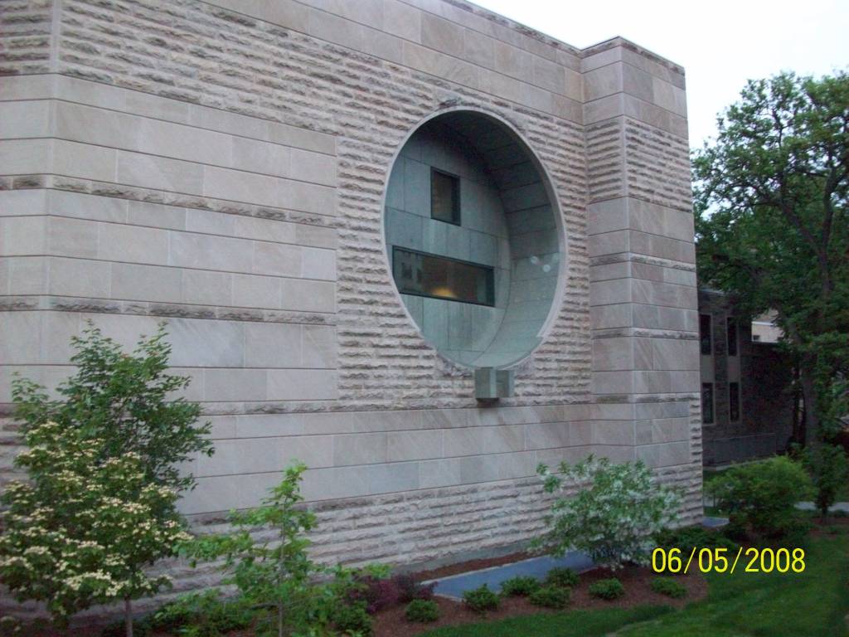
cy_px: 318
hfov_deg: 54.0
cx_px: 424
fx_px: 834
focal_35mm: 34
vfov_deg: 41.8
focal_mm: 5.7
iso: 320
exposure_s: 1/60
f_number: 2.8
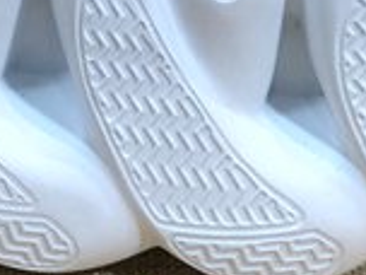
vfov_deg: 3.9
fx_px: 3976
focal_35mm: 376
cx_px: -197
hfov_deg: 5.2
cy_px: -292
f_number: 2.8
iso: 32
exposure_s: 1/33
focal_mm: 6.6
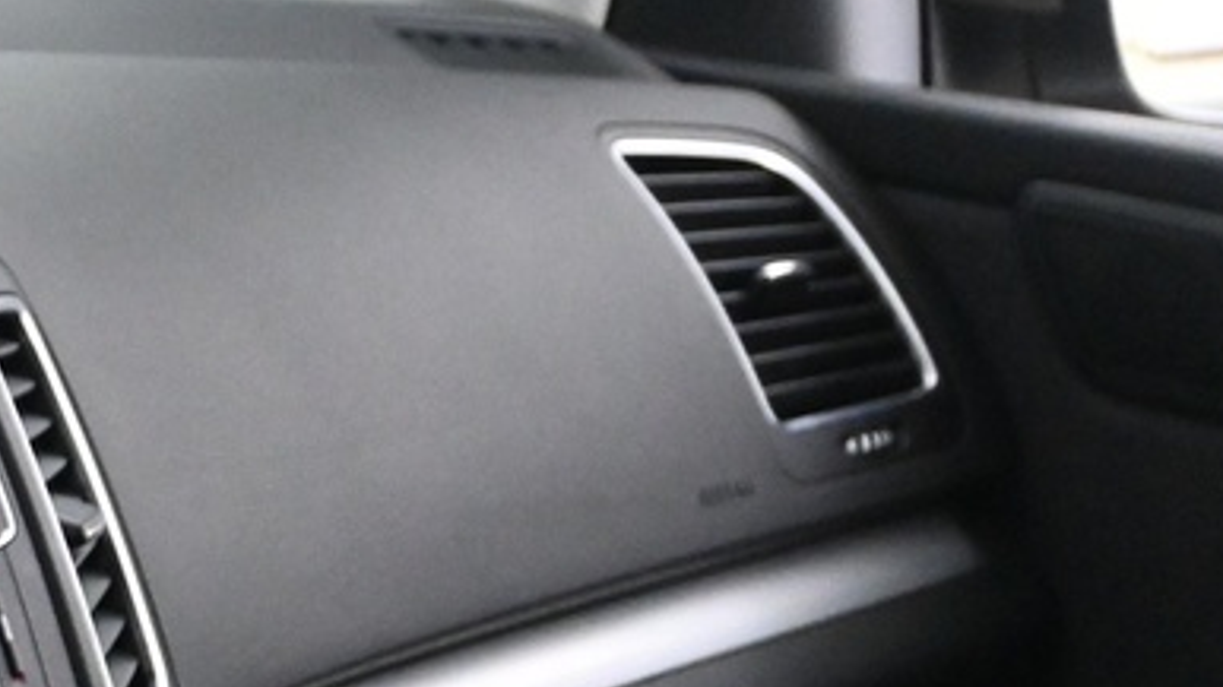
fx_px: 4808
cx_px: -1283
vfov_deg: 8.0
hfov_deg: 12.6
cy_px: 1038
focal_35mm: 148
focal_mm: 22.5
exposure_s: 1/30
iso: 3200
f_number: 4
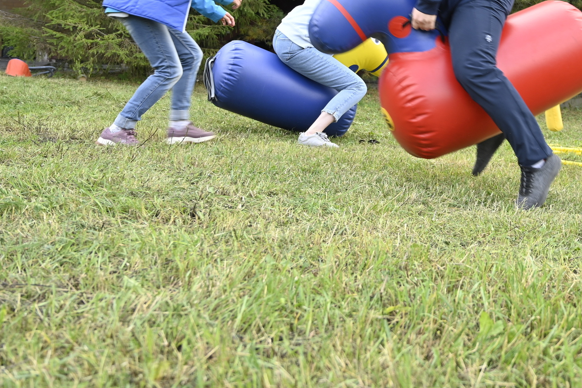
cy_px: 83
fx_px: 792
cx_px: 483
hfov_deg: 38.5
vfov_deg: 27.0
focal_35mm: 49
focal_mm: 27
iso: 160
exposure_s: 1/200
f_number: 4
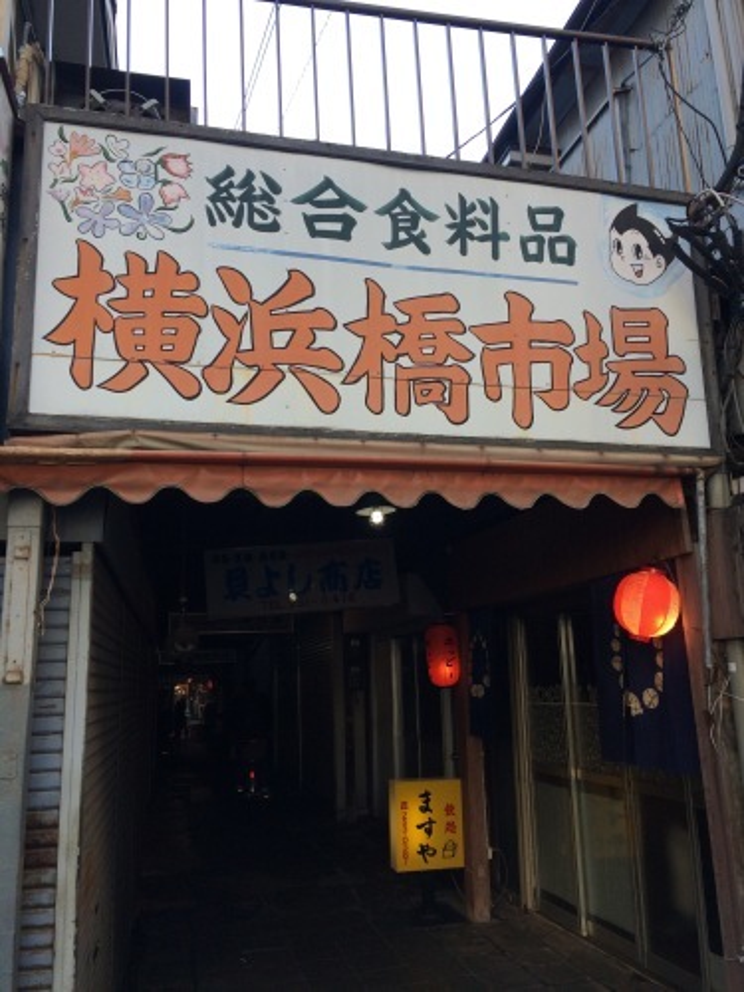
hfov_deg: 48.2
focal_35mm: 29
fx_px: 831
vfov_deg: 61.7
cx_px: 372
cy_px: 496
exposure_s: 1/366
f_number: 2.2
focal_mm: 4.15
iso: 32
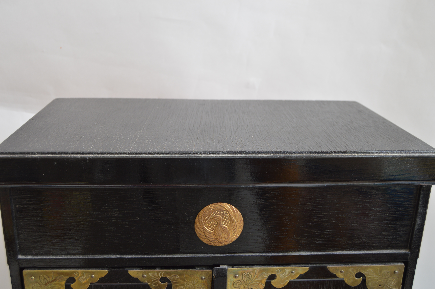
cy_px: 144
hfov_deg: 49.6
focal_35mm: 39
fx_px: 471
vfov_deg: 34.1
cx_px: 218
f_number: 5
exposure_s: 1/125
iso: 200
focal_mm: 26
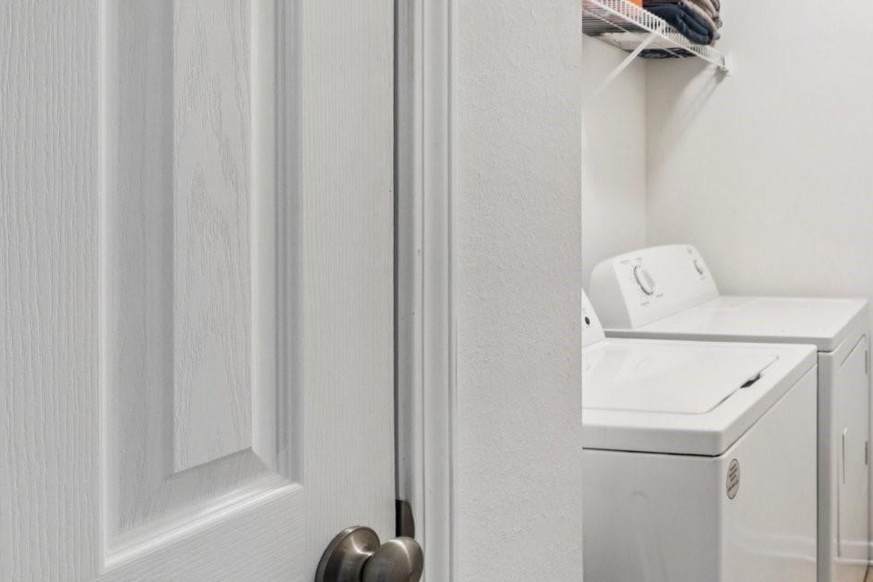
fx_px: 776
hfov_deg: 49.4
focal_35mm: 32
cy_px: 209
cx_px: 848
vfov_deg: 40.7
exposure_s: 1/10
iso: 400
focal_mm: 10
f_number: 8
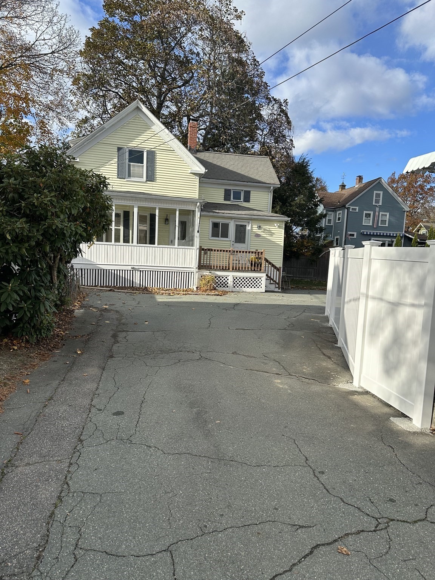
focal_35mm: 24
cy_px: 290
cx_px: 218
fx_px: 402
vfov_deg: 71.6
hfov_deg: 56.8
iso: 80
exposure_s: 1/2591
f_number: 1.78
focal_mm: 6.86
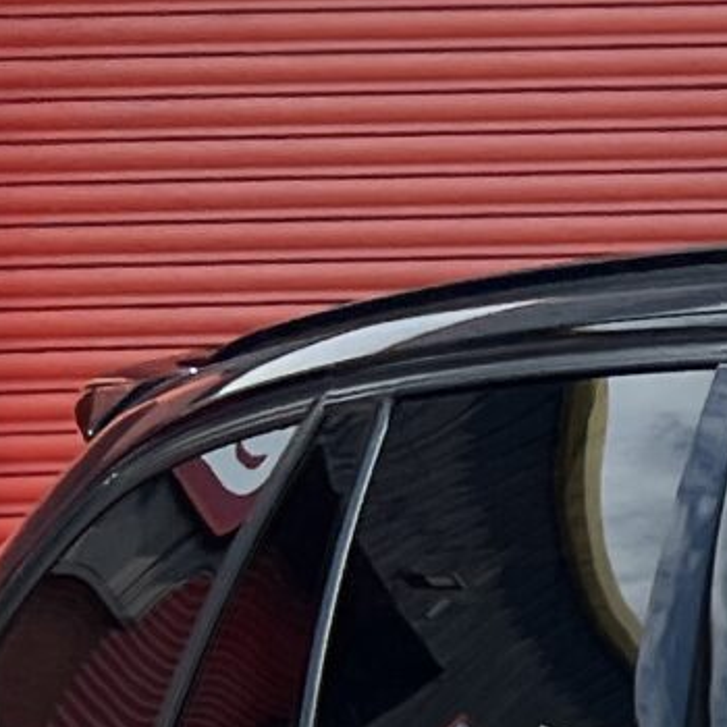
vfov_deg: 9.9
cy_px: 1267
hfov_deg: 8.4
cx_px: 2349
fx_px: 3992
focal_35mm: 168
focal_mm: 5.7
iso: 50
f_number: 1.5
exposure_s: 1/1669
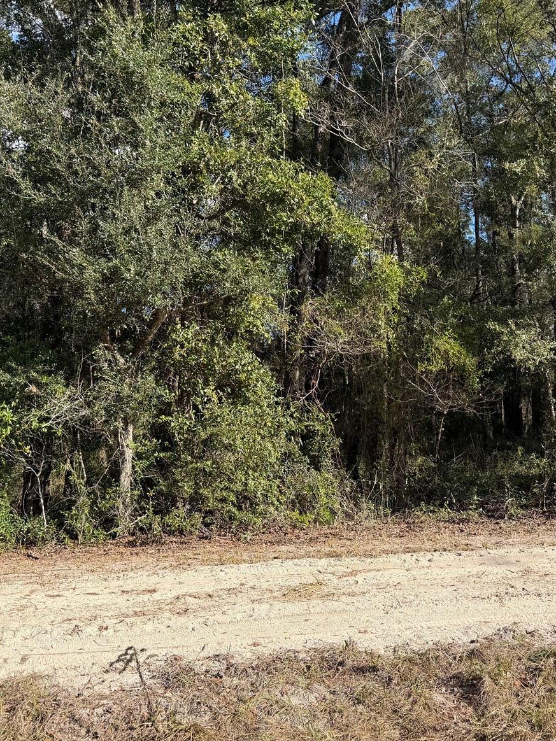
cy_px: 379
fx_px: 707
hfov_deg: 42.9
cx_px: 301
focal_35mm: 33
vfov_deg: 55.3
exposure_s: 1/2000
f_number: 1.78
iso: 80
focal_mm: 6.76
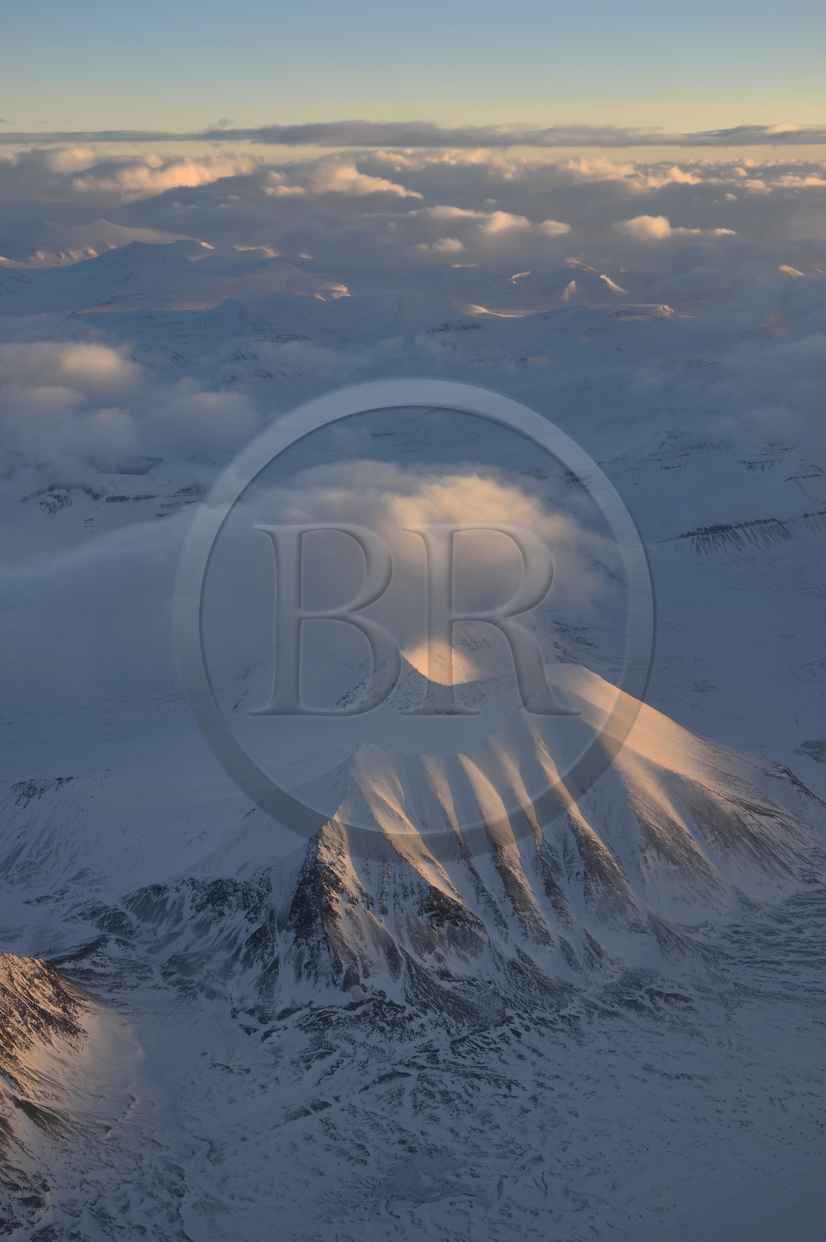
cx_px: 413
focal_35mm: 48
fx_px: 1654
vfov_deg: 41.1
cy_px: 621
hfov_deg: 28.0
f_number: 6.3
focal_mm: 48
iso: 200
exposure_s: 1/250
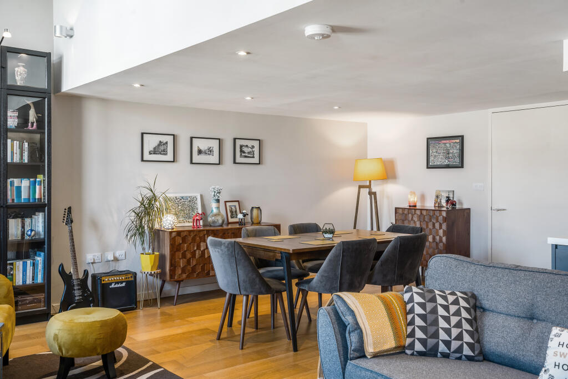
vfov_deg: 37.9
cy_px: 190
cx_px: 284
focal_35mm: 35
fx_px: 552
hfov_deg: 54.4
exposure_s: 1/13
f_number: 9
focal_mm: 35
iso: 640
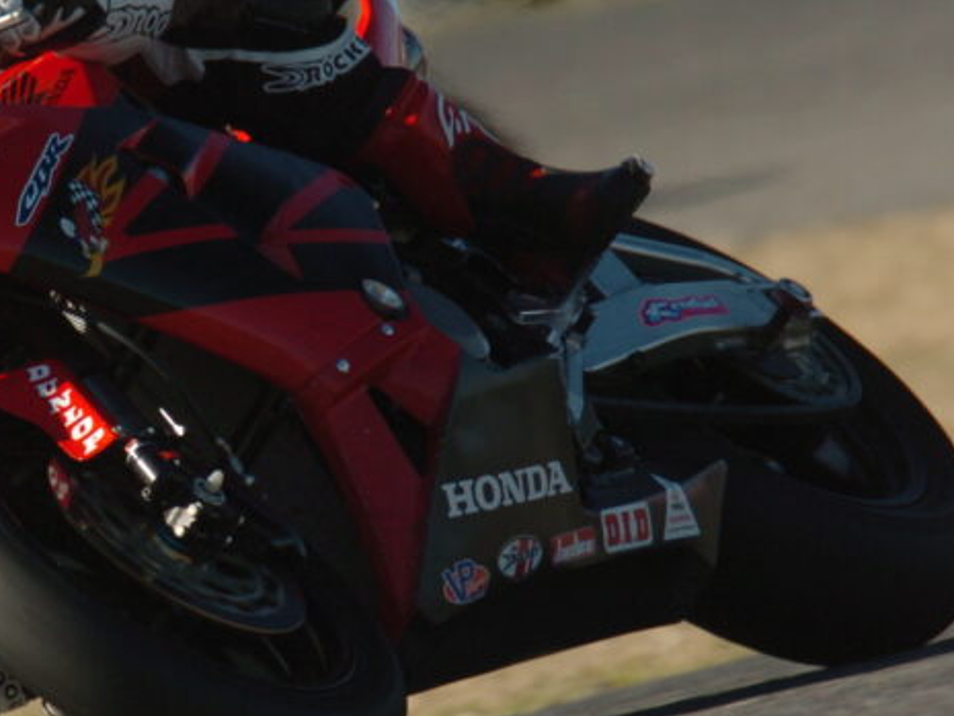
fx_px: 52432
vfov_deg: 0.8
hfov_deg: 1.0
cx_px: 140
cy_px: 398
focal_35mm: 1902
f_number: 11
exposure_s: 1/500
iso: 200
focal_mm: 600
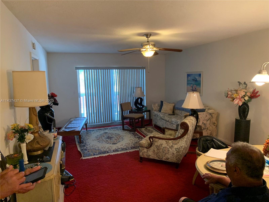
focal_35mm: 26
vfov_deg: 53.1
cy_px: 101
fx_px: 202
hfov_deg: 67.3
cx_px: 134
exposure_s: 1/60
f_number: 1.8
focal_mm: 4.25
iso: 400
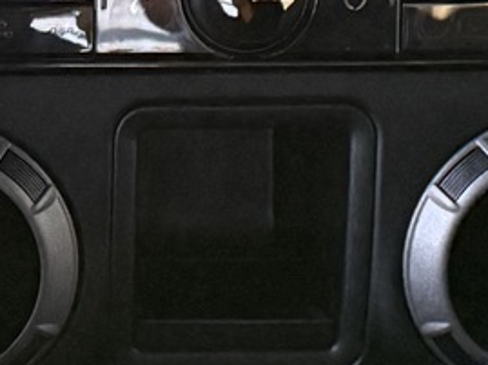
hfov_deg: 10.7
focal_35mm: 183
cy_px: 283
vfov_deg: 8.1
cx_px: 13
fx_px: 2576
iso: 800
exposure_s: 1/60
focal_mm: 6.76
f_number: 1.78
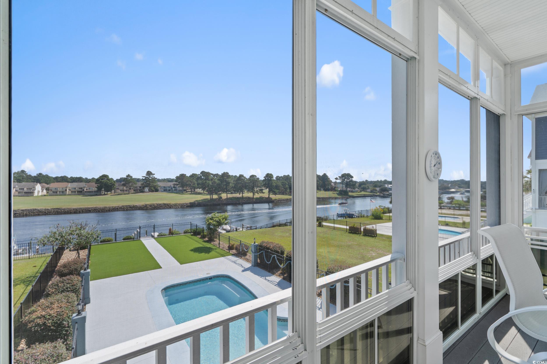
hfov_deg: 96.7
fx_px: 243
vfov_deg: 73.8
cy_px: 182
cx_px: 274
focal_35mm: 16
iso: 100
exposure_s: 1/100
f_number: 8
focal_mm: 16
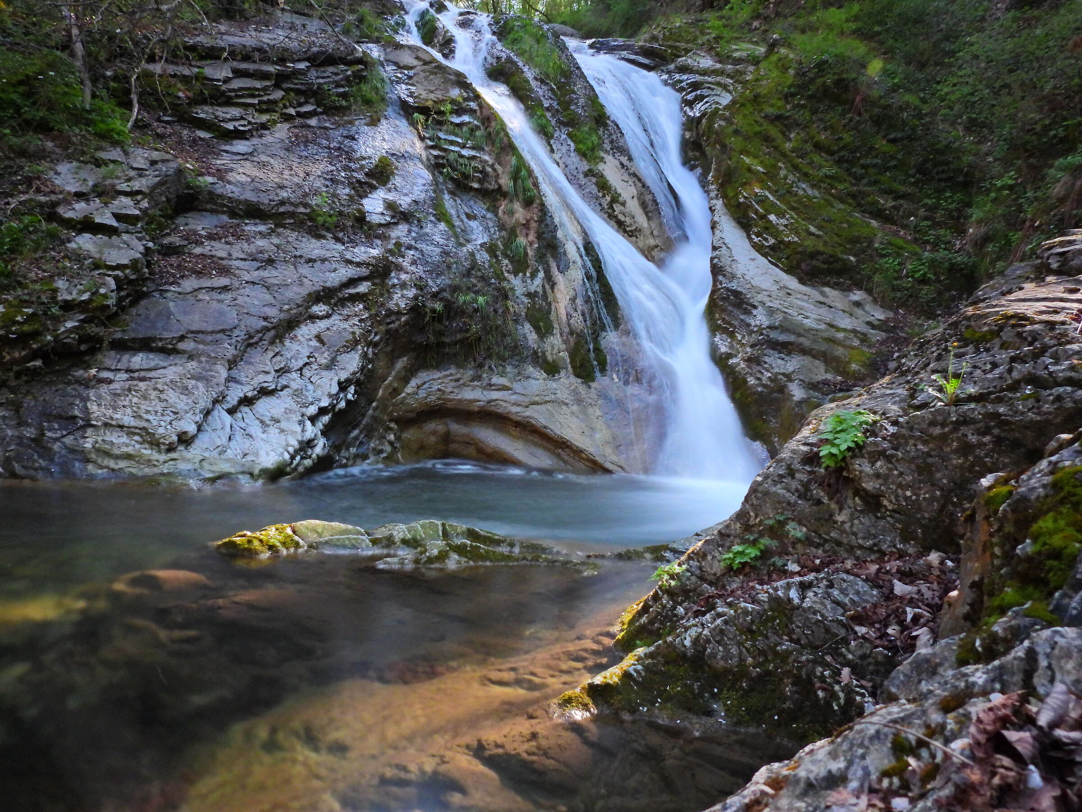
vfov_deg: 56.8
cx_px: 541
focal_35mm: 24
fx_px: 750
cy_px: 406
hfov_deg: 71.6
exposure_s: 8
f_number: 4.5
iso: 400
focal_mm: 4.3
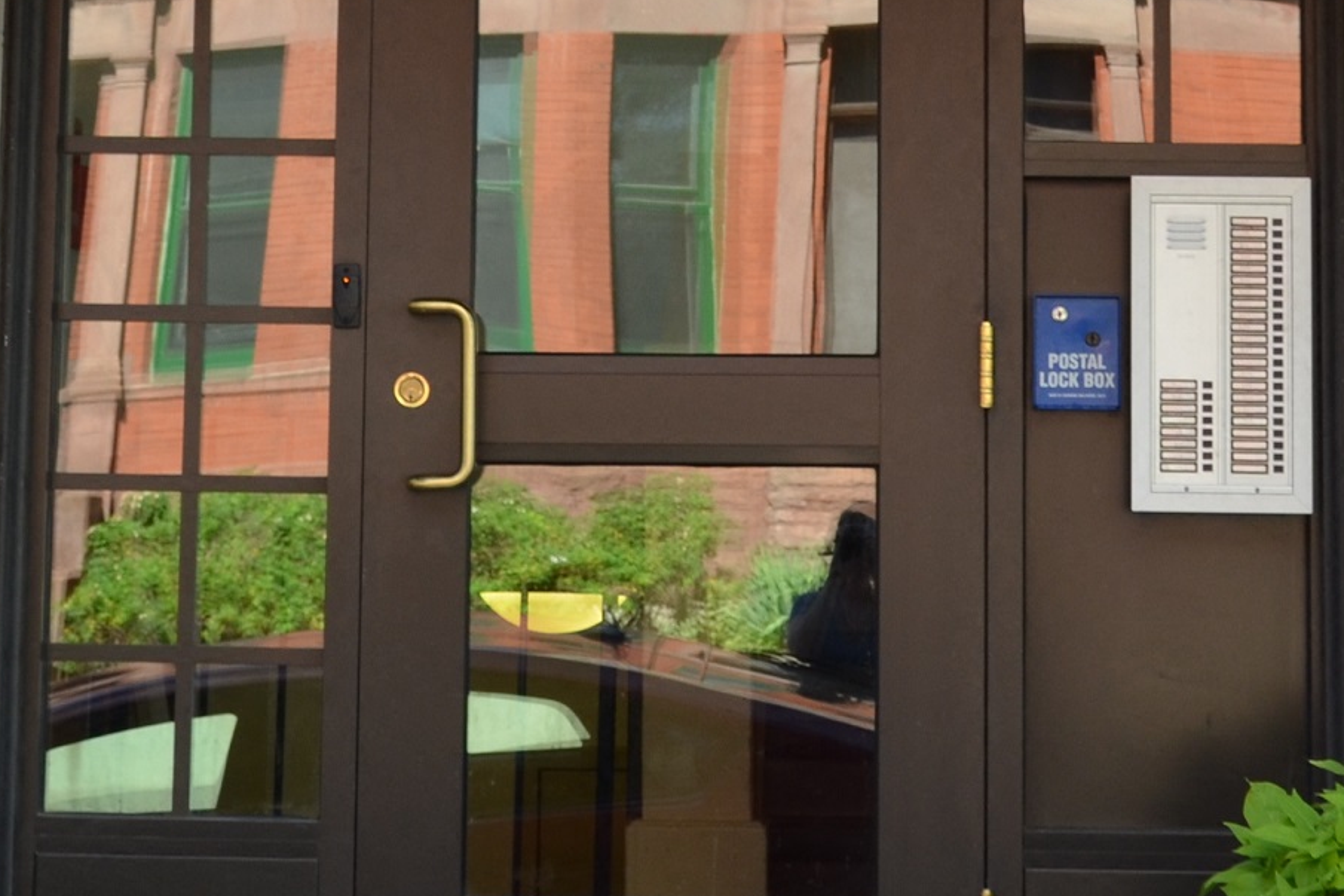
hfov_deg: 15.9
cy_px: -256
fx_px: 4815
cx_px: 616
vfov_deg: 10.4
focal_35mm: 129
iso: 200
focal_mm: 26
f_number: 5.6
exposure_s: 1/125
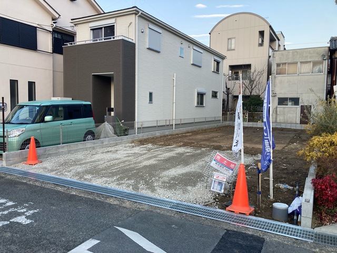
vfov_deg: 49.7
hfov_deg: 63.4
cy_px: 126
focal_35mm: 28
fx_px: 273
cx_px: 168
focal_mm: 3.99
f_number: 1.8
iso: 32
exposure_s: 1/121
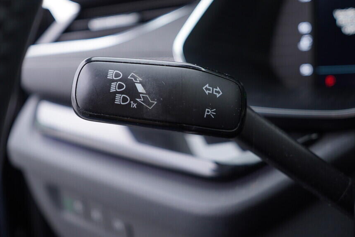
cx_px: 169
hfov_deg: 45.4
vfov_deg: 31.2
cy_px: 107
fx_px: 424
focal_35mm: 43
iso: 200
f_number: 2.8
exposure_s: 1/40
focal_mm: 24
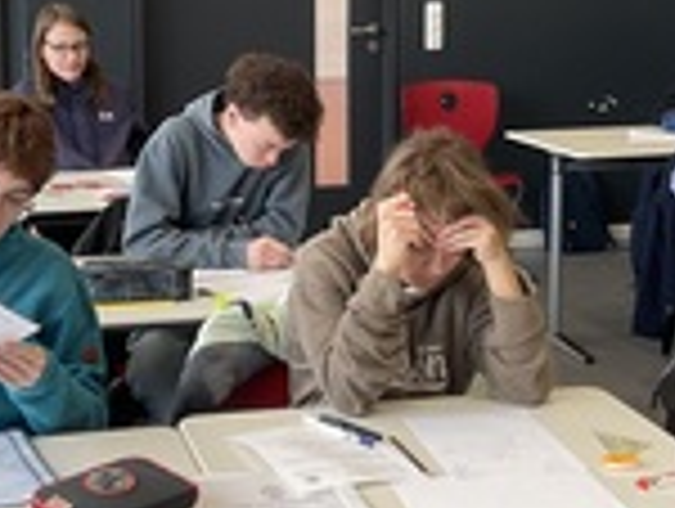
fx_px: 1660
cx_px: 342
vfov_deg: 17.3
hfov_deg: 23.0
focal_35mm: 85
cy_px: 117
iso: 40
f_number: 1.8
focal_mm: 3
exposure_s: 1/60
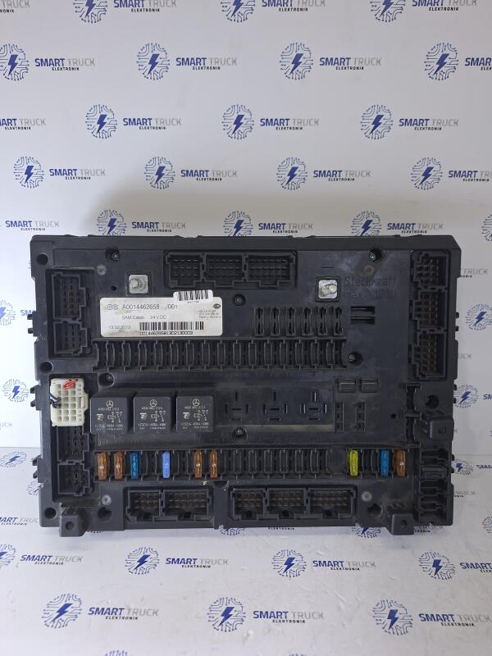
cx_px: 246
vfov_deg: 73.9
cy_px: 328
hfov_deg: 58.9
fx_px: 436
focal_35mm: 23
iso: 160
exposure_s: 1/50
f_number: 1.8
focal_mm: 5.54
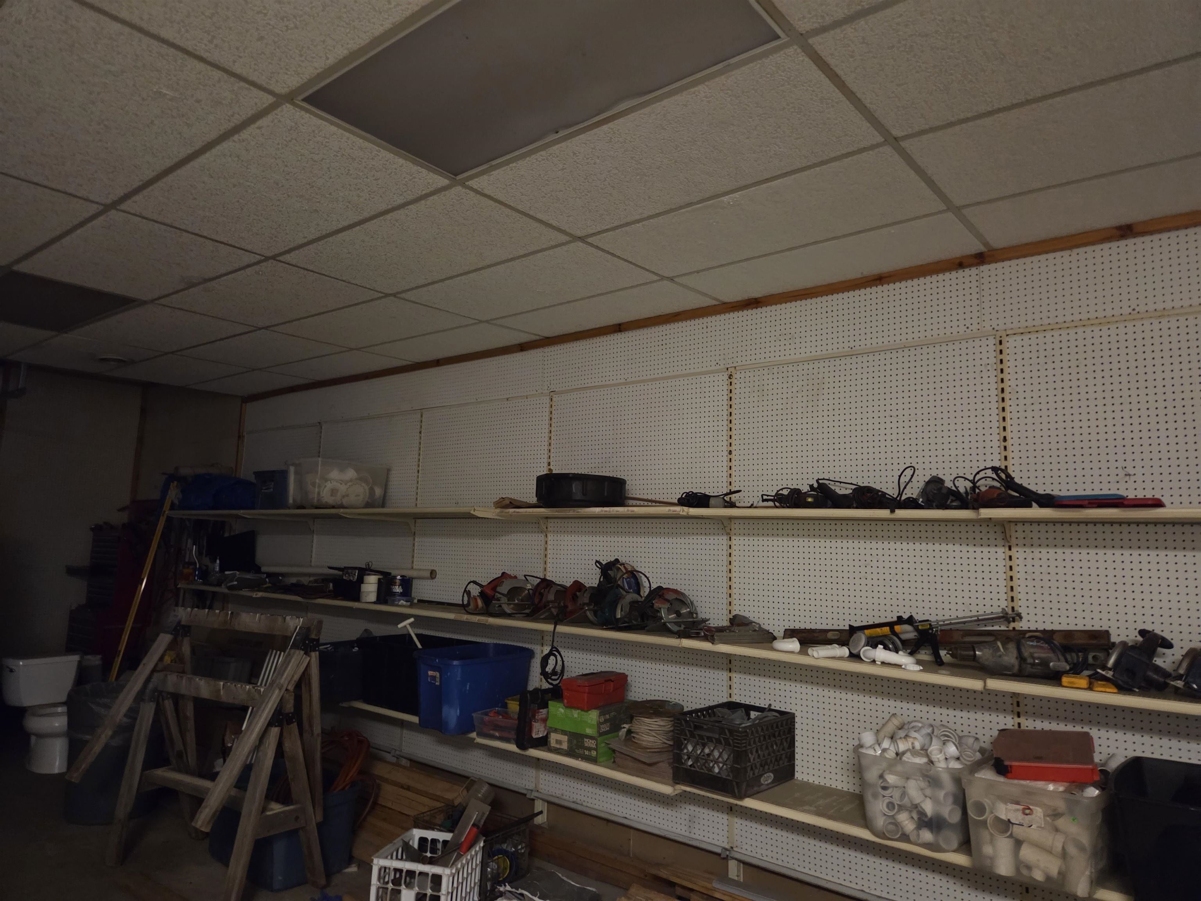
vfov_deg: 58.9
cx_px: 600
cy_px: 450
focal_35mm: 23
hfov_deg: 73.9
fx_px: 798
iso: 1600
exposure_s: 1/30
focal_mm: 5.4
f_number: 1.8
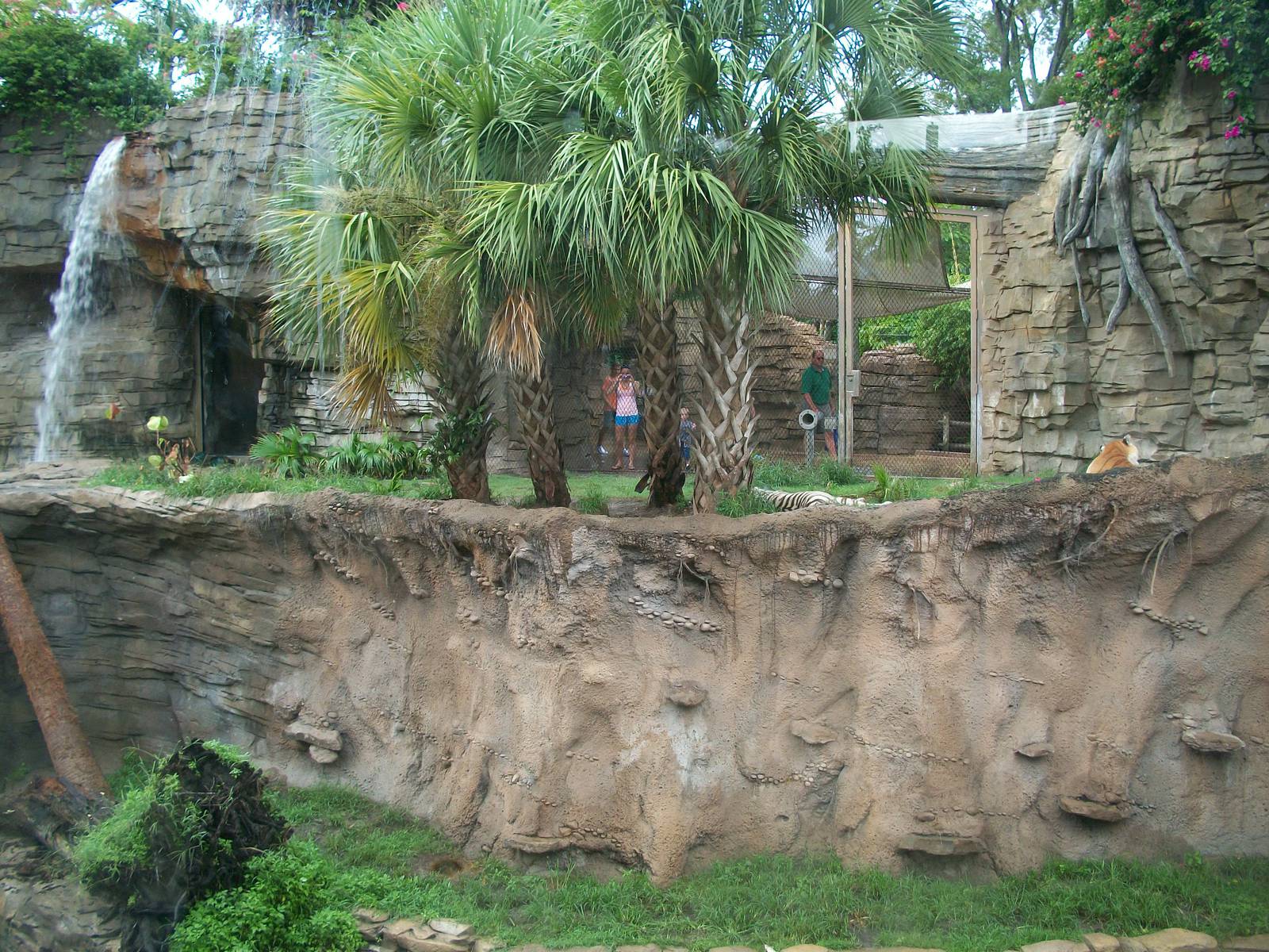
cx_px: 634
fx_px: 1283
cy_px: 476
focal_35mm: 35
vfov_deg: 40.7
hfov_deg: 52.6
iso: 80
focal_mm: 6.3
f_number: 3.1
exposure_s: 1/60
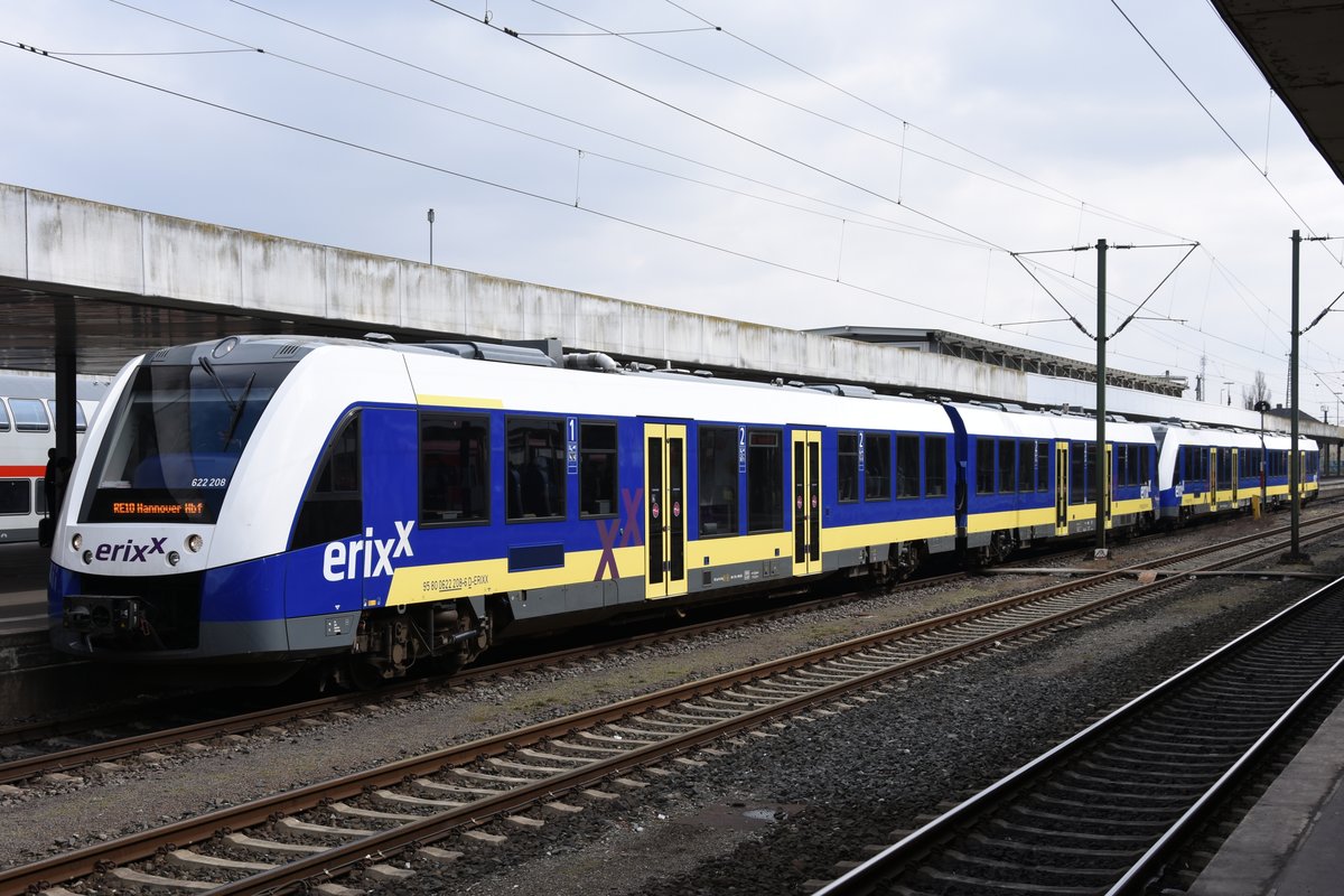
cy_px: 448
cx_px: 672
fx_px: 1792
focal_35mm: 48
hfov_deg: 41.1
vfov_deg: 28.1
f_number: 7.1
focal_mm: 32
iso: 100
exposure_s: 1/200
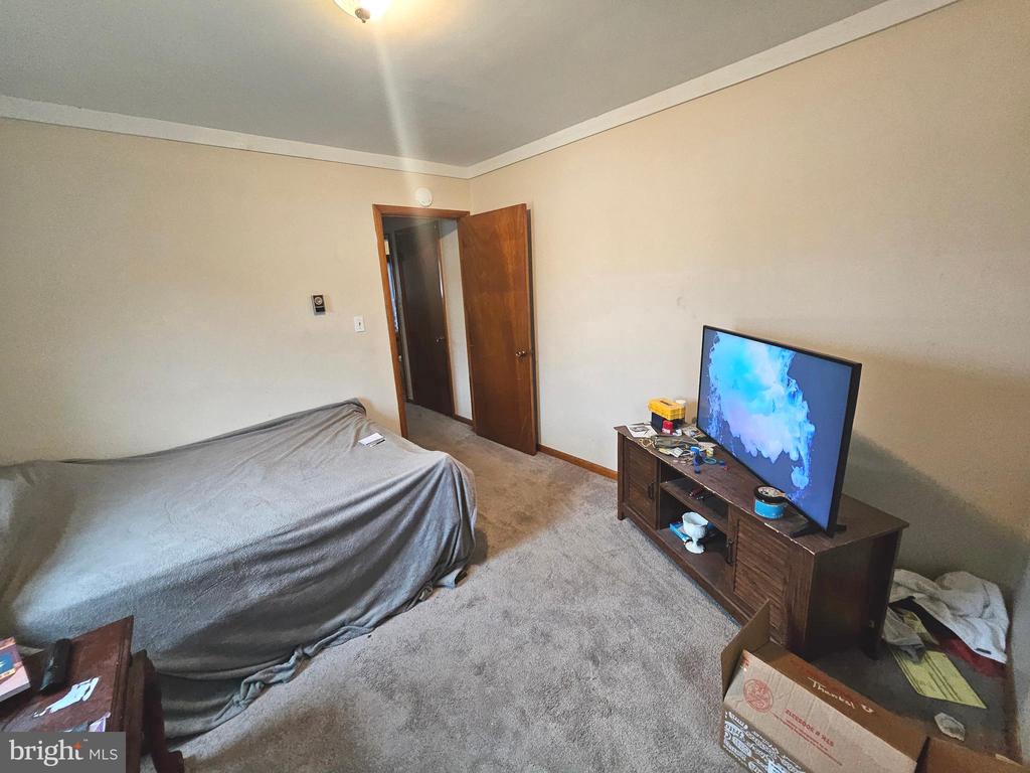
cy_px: 386
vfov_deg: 89.9
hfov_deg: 106.2
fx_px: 387
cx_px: 515
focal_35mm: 13
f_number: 2.2
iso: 400
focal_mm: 1.74
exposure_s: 1/40
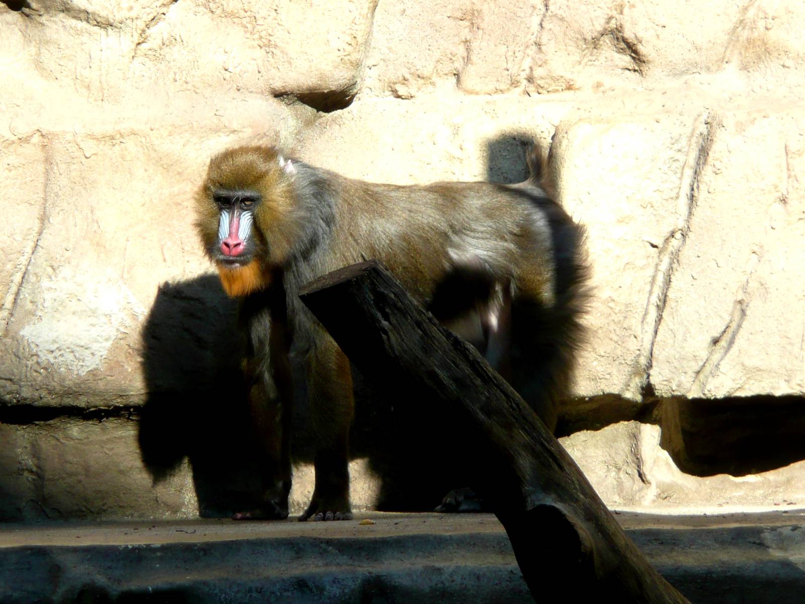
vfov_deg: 5.3
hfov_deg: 7.1
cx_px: 402
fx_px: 6513
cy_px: 302
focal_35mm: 280
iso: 100
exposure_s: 1/125
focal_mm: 46
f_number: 4.9
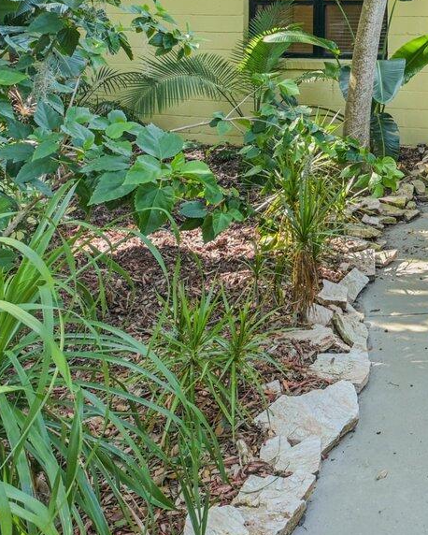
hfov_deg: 26.6
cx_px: 572
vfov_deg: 36.4
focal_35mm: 47
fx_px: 744
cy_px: 26
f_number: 8
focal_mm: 14
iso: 110
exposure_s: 1/15
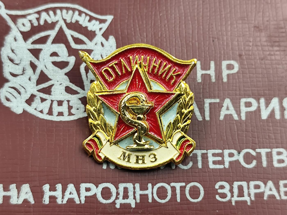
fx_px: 597
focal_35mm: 72
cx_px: 144
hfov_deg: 27.0
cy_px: 108
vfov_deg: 20.4
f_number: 1.65
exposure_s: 1/100
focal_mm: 6.14
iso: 125
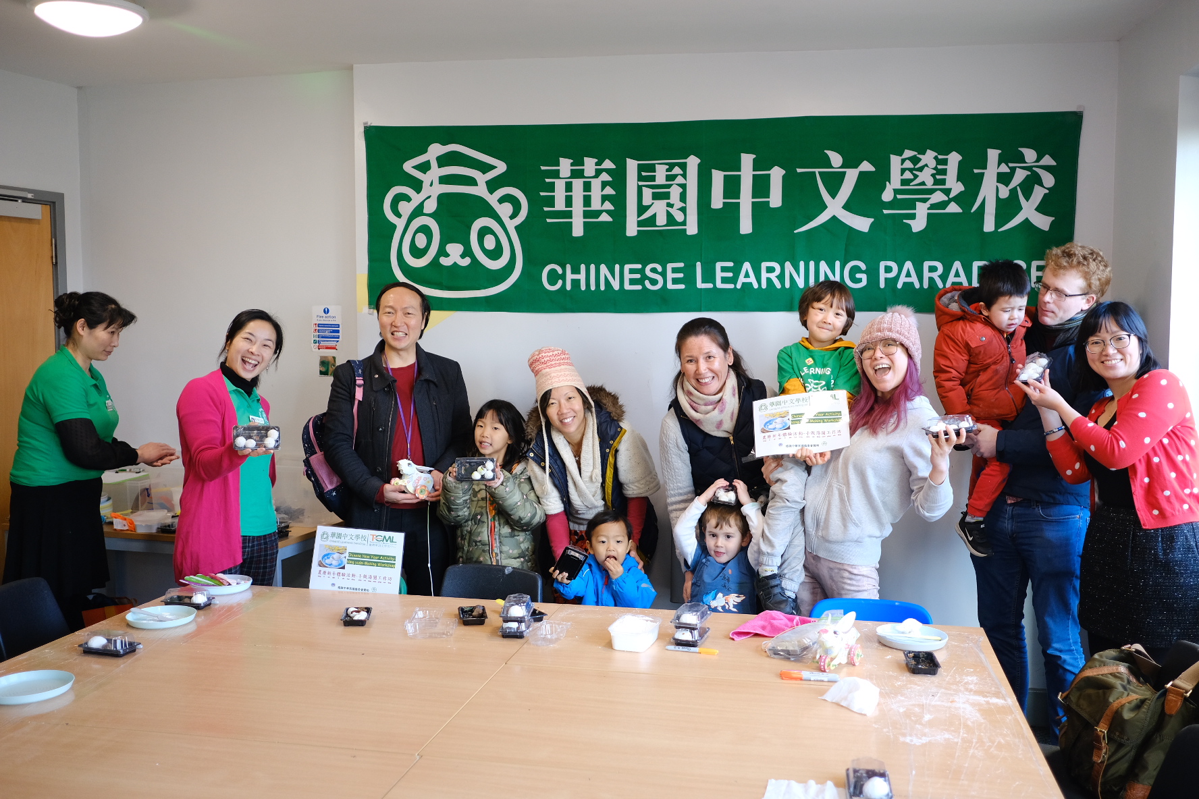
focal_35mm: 35
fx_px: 1166
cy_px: 400
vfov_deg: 37.9
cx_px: 600
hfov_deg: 54.4
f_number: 2
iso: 640
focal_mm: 23
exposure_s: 1/125
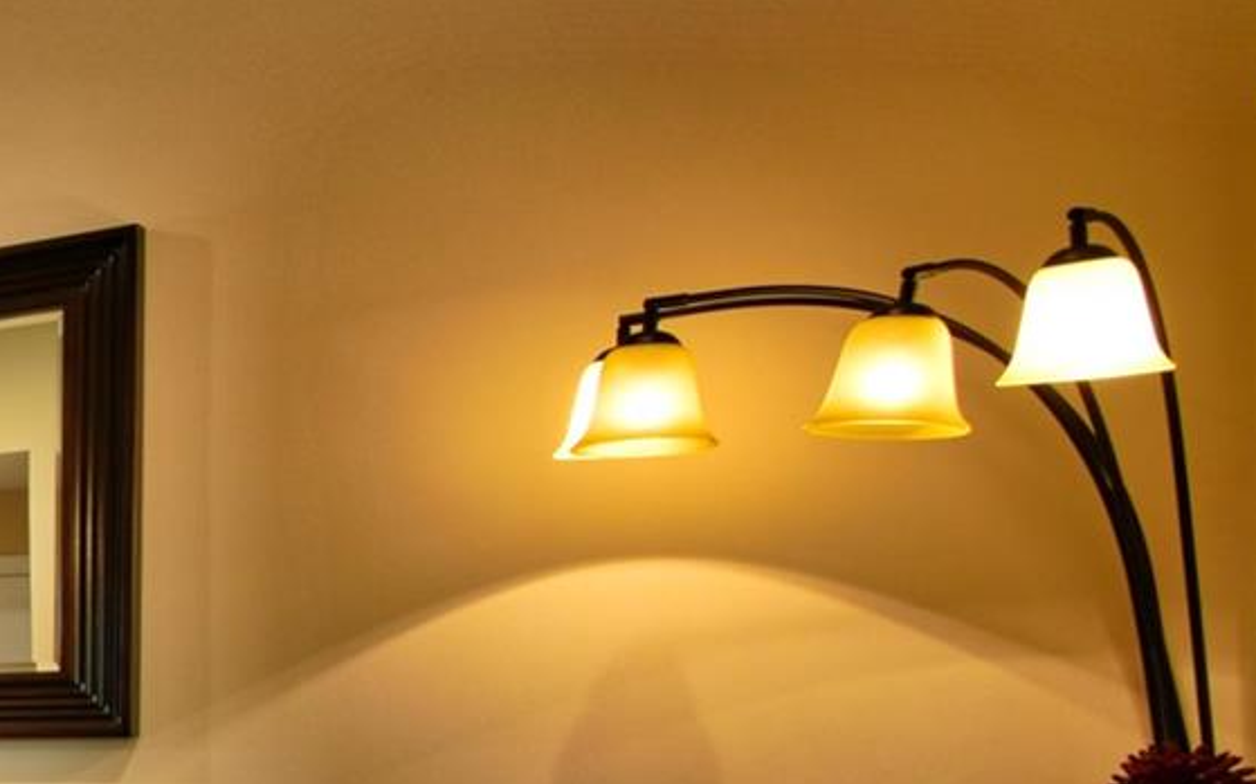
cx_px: -1029
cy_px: 812
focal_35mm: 56
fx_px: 1916
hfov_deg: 21.8
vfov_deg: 22.1
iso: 100
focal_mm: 10
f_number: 10
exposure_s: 1
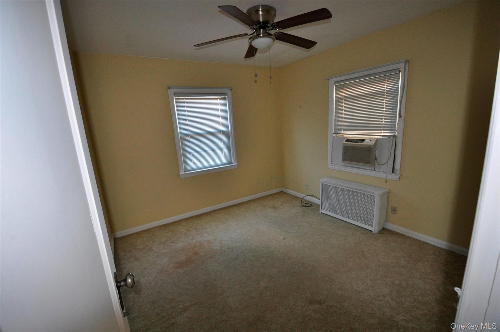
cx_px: 250
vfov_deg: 77.2
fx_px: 208
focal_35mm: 15
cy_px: 166
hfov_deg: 100.5
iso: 800
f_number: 3.5
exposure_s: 1/60
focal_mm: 10
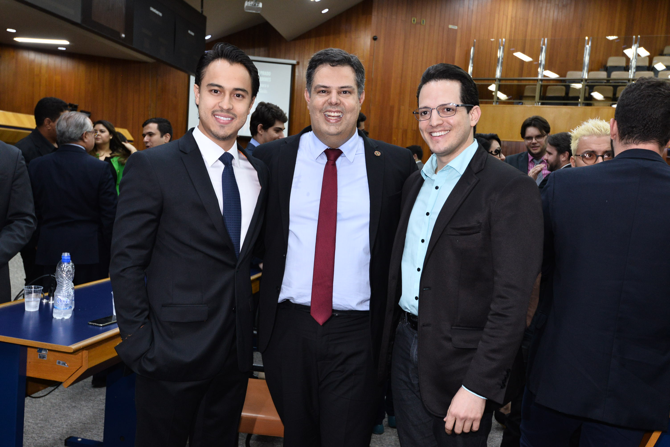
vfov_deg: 37.9
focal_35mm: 35
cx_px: 335
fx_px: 652
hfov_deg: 54.4
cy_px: 224
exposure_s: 1/60
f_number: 7.1
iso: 1600
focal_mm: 35
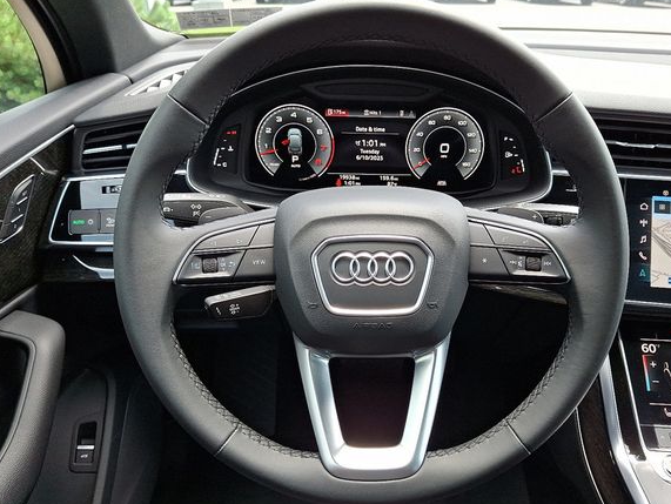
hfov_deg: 63.3
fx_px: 543
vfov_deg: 49.8
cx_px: 368
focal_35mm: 28
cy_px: 256
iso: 31
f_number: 1.8
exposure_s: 1/120
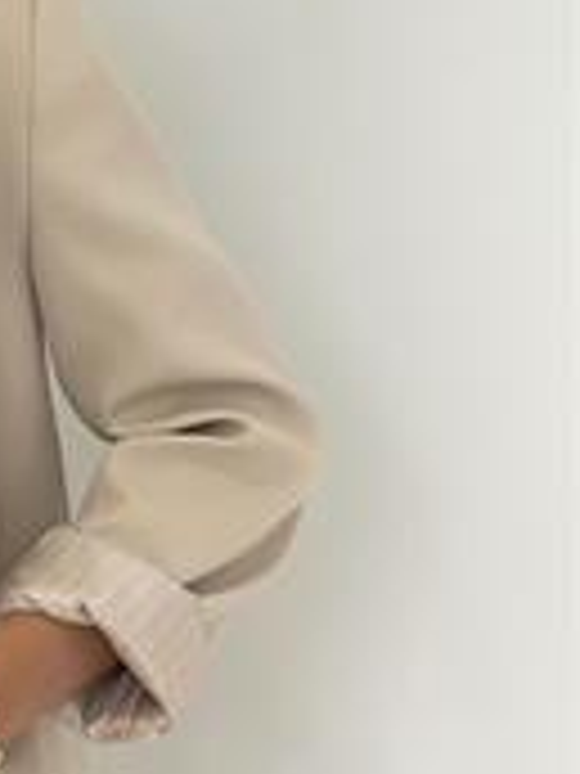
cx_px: -315
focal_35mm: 149
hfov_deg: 9.6
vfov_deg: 13.3
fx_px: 3329
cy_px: 353
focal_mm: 6.86
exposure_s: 1/273
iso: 80
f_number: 1.78
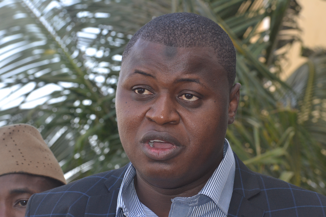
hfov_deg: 18.2
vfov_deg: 12.2
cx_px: 163
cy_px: 108
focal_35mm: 112
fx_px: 1019
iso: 800
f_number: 10
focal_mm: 75
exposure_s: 1/200
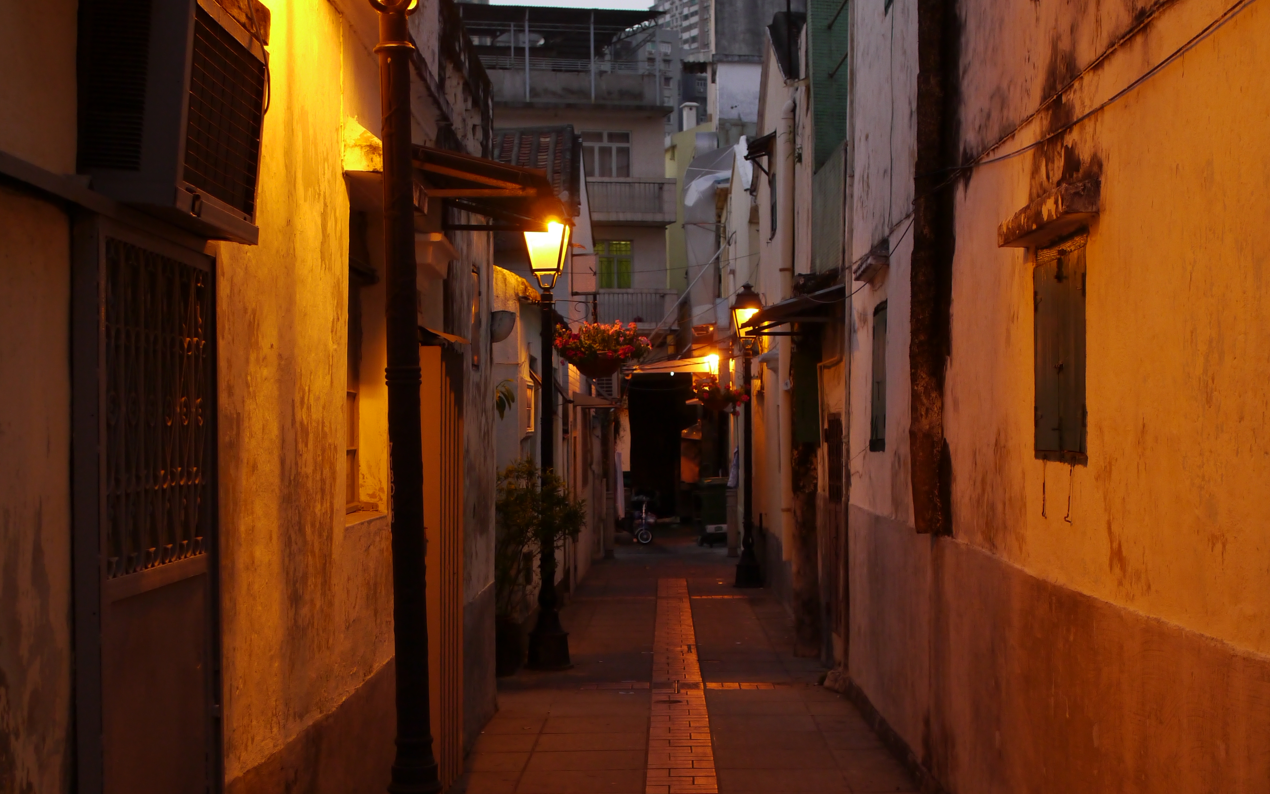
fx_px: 1869
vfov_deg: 23.9
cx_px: 633
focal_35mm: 54
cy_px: 495
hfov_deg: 37.5
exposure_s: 1/60
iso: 400
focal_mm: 19
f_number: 3.5
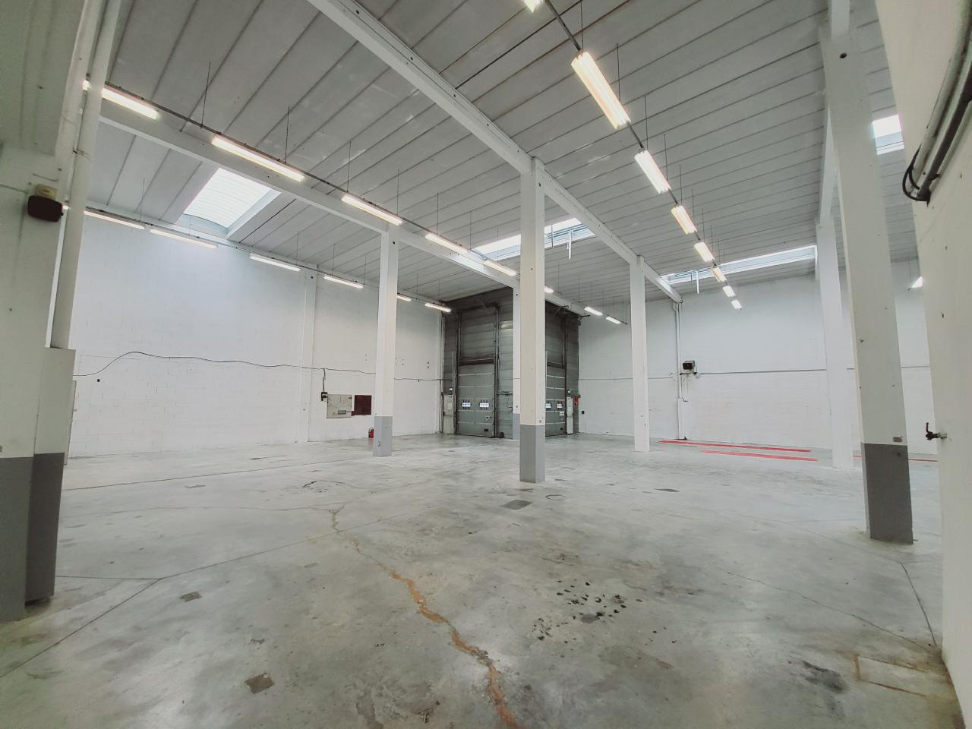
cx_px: 486
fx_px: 365
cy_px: 364
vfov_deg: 89.9
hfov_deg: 106.2
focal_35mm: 13
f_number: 2.2
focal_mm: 1.74
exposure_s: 1/50
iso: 200
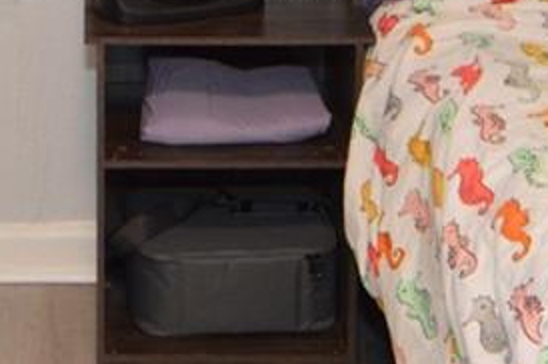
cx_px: 78
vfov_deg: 12.3
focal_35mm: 105
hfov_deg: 19.2
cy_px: -215
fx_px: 1596
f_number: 4
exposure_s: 1/60
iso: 640
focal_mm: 12
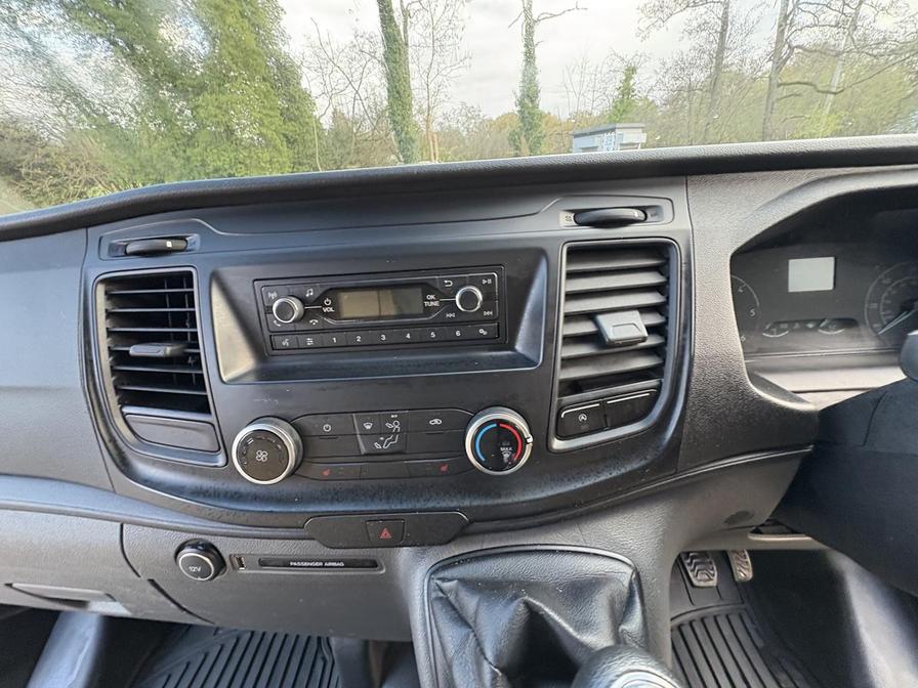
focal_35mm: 14
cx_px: 459
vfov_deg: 85.7
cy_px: 344
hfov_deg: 102.1
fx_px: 371
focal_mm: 2.22
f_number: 2.2
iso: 320
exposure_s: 1/60
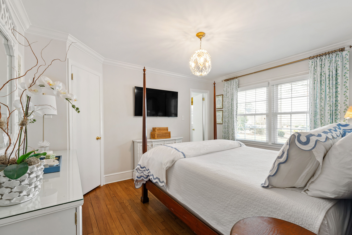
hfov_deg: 100.4
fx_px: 147
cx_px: 176
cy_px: 118
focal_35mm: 15
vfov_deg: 77.3
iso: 100
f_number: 8
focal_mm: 10
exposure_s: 1/3
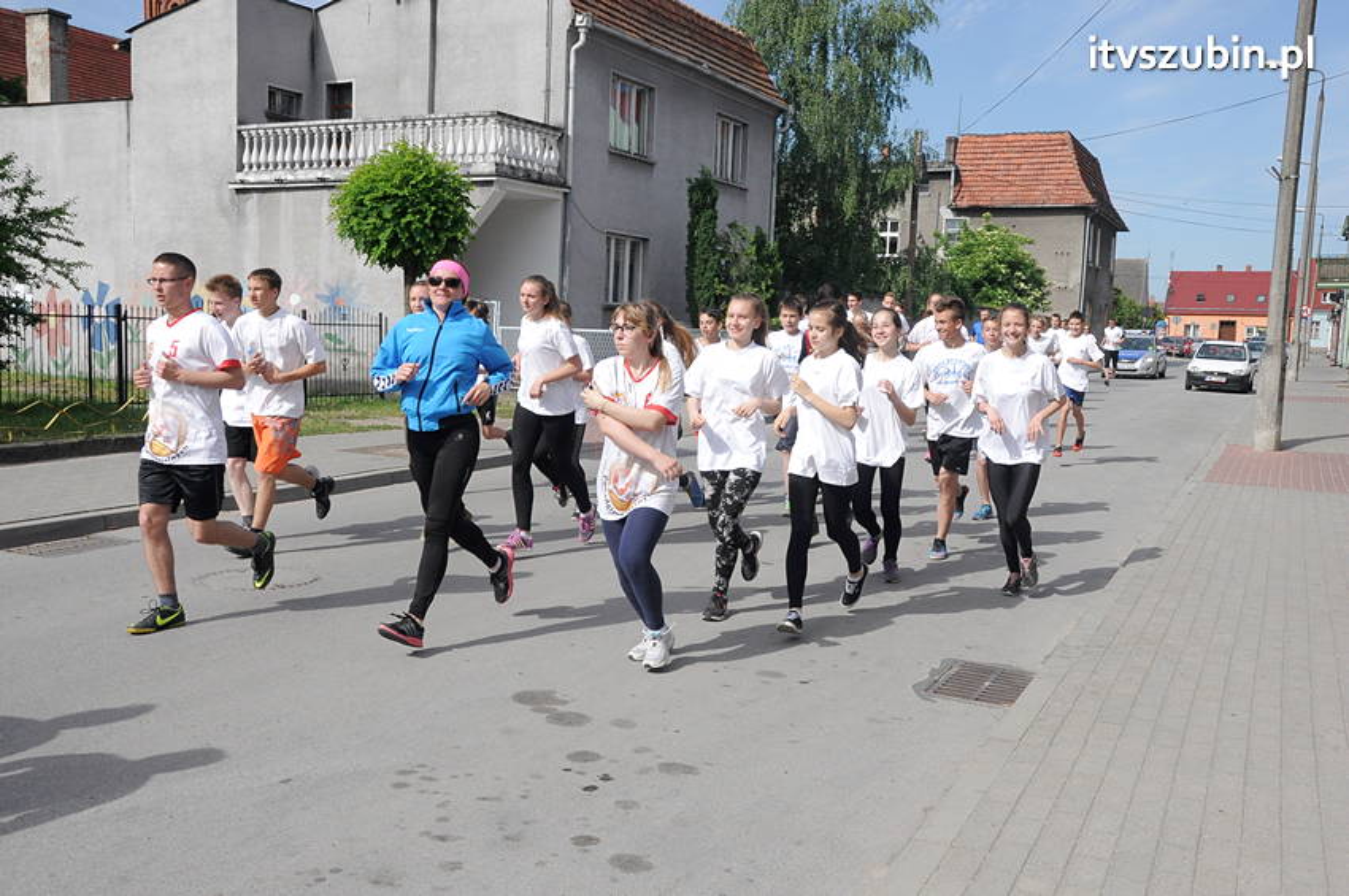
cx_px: 674
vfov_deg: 39.9
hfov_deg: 57.3
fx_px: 1235
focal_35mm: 33
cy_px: 448
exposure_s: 1/800
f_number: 14
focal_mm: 22
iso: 800
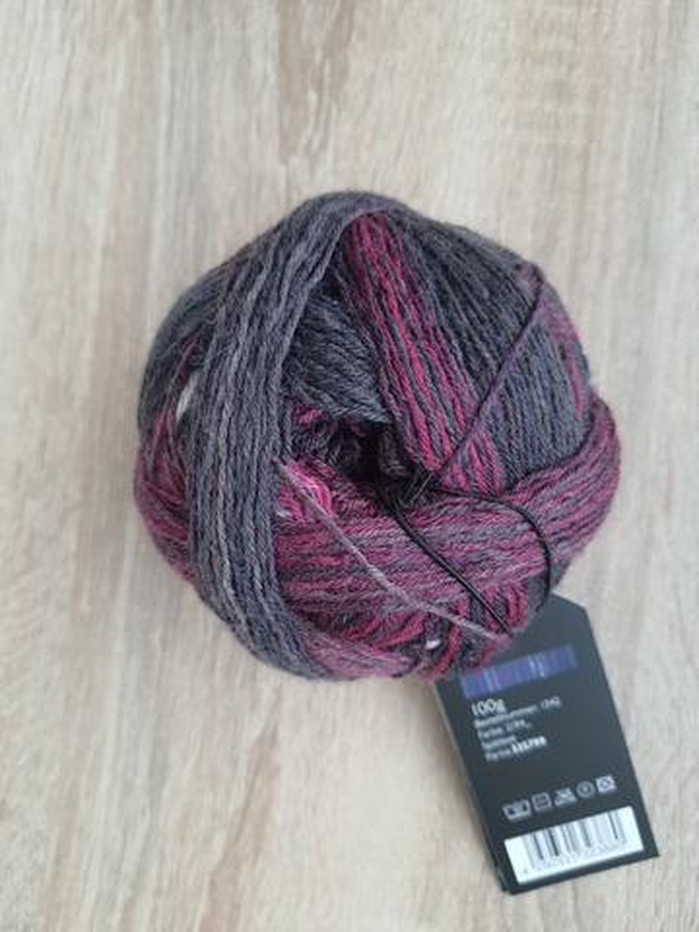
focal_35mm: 26
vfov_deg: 67.3
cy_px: 466
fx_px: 700
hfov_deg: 53.1
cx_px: 350
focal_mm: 4.32
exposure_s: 1/100
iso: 125
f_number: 1.7
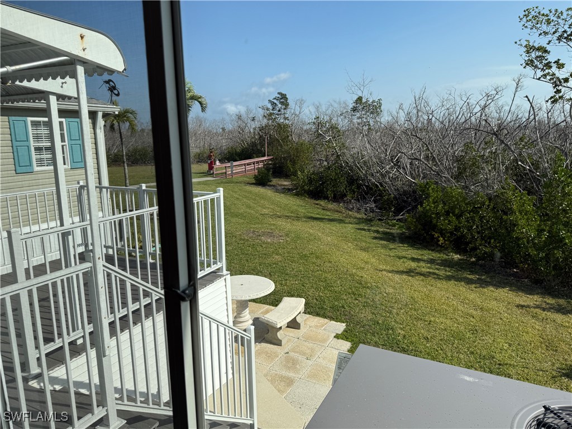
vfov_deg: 56.8
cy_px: 214
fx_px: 397
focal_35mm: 24
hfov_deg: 71.6
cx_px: 286
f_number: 1.78
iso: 80
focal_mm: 6.76
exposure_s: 1/6173
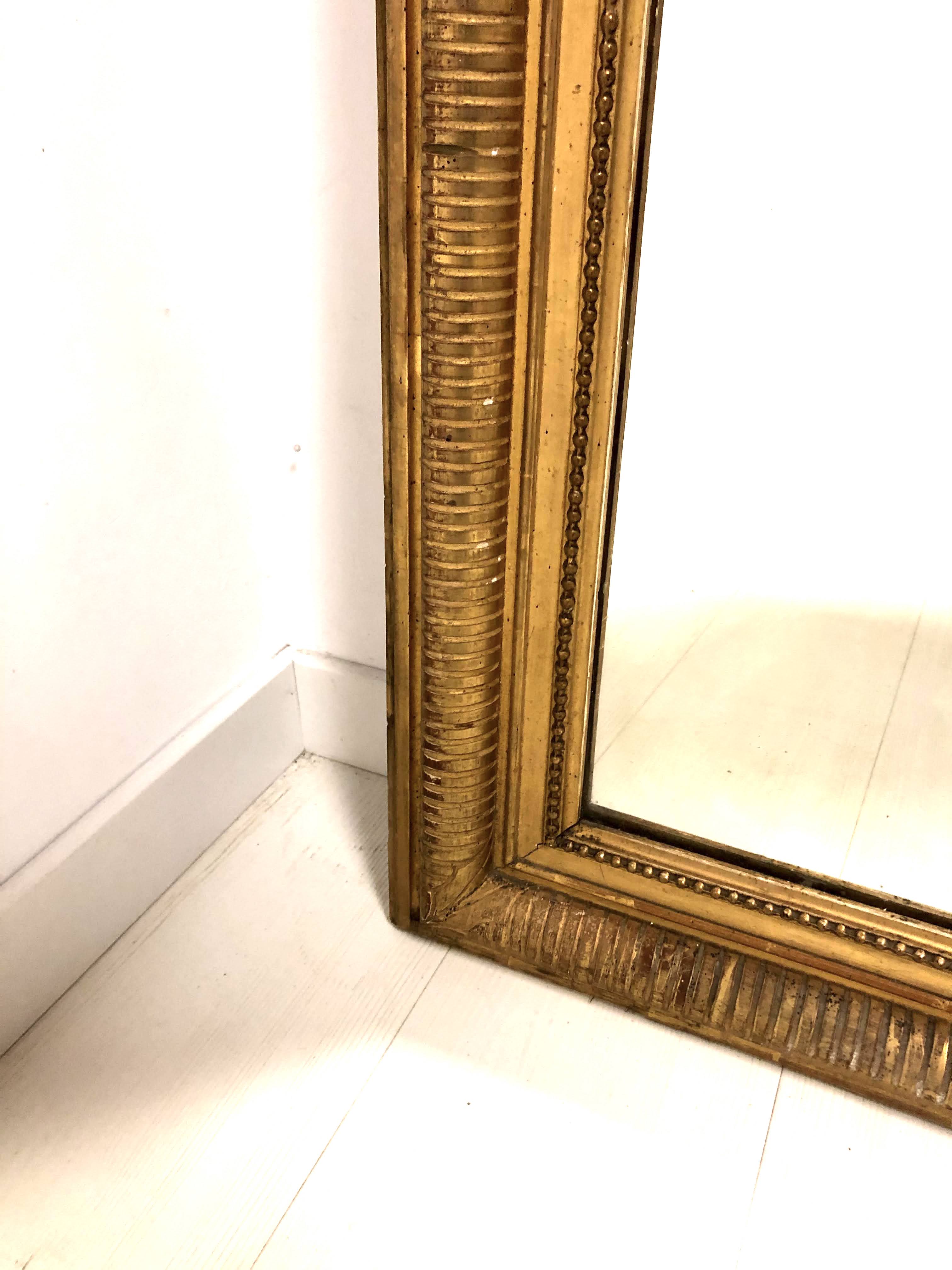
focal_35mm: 28
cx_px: 476
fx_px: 1027
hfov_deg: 49.7
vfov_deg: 63.4
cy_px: 635
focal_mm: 3.99
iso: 80
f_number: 1.8
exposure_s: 1/17
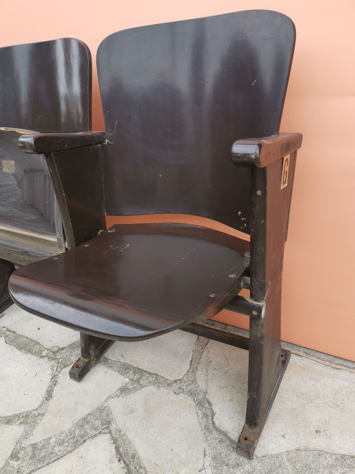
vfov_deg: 65.3
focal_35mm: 27
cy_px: 237
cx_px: 178
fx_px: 369
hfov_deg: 51.4
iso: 50
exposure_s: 1/148
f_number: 1.8
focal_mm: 5.58
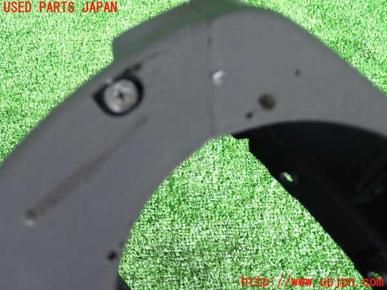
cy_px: 145
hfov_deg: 40.4
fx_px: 525
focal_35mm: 47
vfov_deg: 30.9
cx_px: 194
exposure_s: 1/50
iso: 800
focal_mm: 8.4
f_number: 3.1
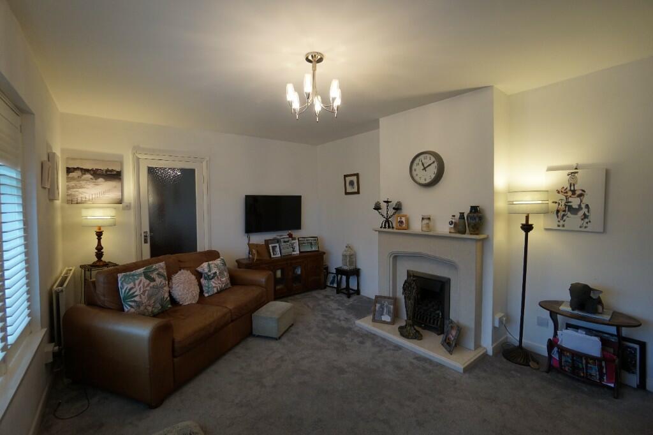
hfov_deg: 100.4
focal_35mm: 15
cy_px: 218
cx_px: 326
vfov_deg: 77.3
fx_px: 272
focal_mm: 10
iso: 500
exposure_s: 1/60
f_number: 4
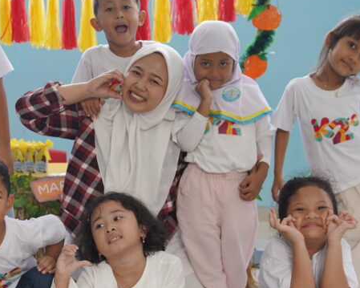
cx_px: 98
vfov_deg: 19.8
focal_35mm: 77
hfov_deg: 24.5
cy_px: 211
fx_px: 820
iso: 800
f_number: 2.8
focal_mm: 36
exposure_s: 1/160
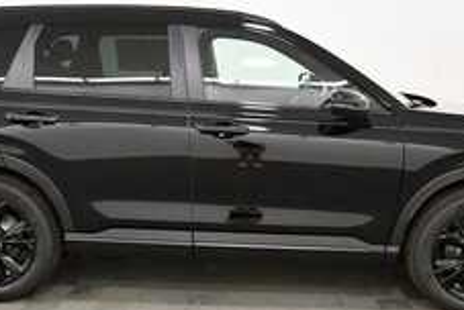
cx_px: 233
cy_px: 156
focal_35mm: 44
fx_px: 568
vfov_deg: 30.6
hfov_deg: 44.4
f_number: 5.3
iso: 1400
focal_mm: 17
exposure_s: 1/125
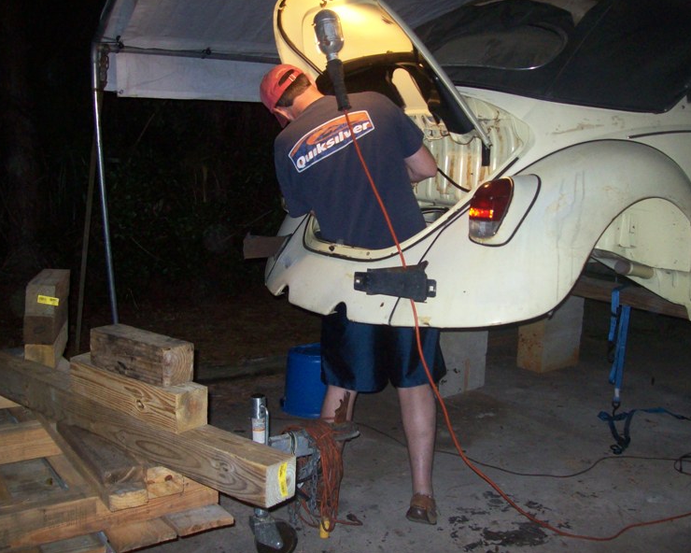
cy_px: 277
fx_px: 777
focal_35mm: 38
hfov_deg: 47.9
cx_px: 350
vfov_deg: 39.2
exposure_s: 1/64
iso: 200
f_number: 2.7
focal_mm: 6
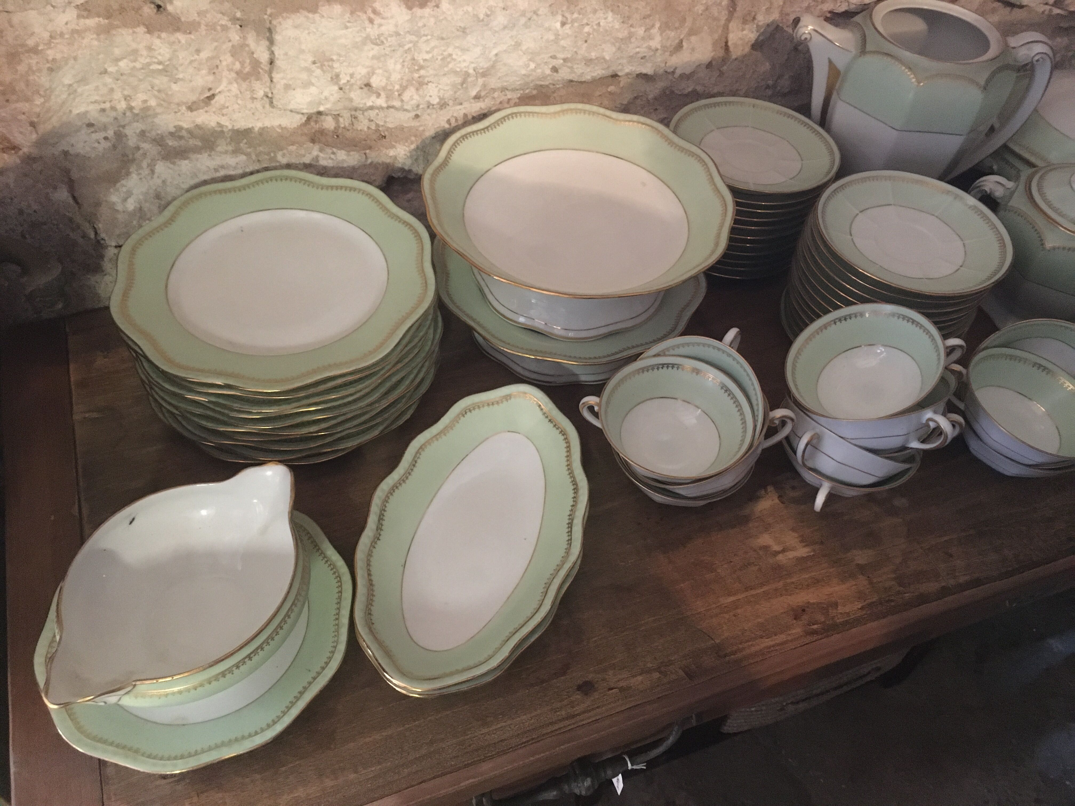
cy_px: 403
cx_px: 538
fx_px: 901
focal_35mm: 29
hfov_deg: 61.7
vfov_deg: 48.2
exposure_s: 1/17
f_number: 2.2
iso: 500
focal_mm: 4.15
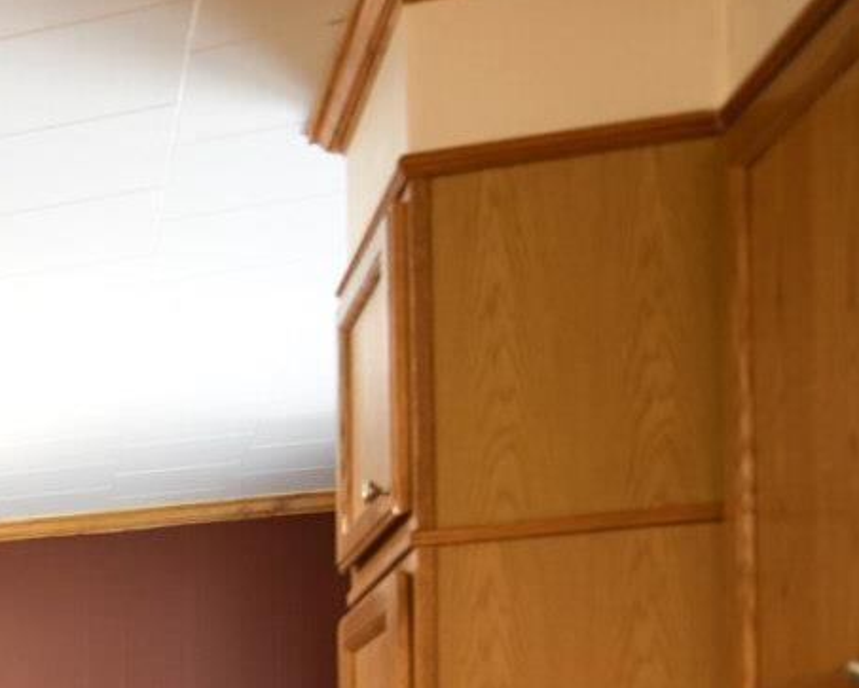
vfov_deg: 23.4
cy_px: 879
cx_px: -728
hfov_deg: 20.8
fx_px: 1475
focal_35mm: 58
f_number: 2.8
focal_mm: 14
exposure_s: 1/15
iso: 320
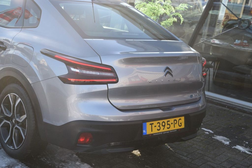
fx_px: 441
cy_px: 84
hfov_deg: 31.9
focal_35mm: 63
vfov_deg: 21.6
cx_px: 126
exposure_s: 1/250
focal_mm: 42
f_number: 8
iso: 360
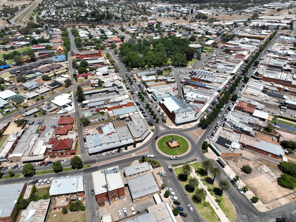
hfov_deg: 71.6
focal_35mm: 24
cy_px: 111
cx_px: 148
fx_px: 205
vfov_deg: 56.8
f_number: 2.8
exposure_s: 1/2500
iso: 100
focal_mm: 12.29
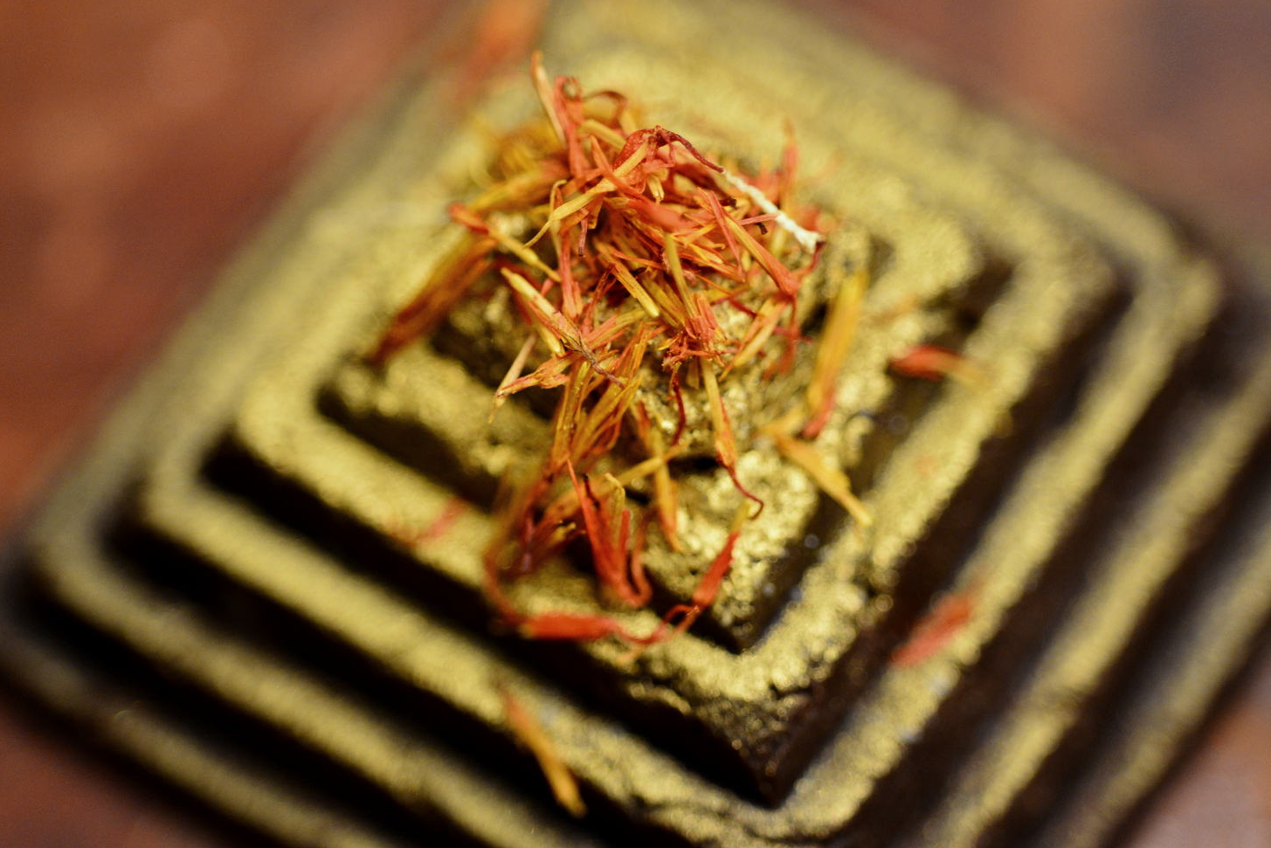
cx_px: 686
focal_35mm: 66
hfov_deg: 30.5
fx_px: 2331
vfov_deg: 20.6
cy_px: 393
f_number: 4
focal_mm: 60
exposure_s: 1/160
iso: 2500
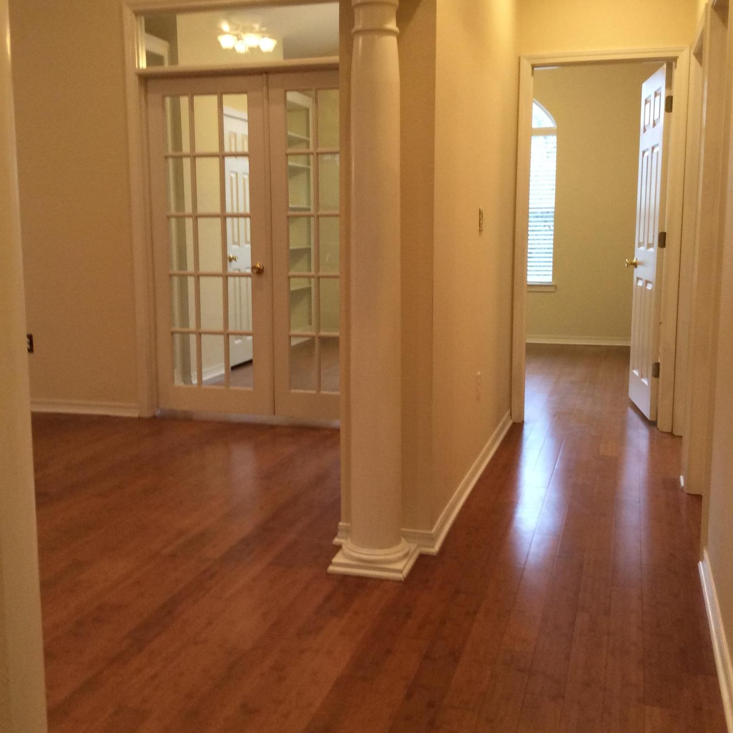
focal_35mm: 38
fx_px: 910
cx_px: 366
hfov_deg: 43.9
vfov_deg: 43.8
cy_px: 349
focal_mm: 3.3
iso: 80
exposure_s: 1/24
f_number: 2.4
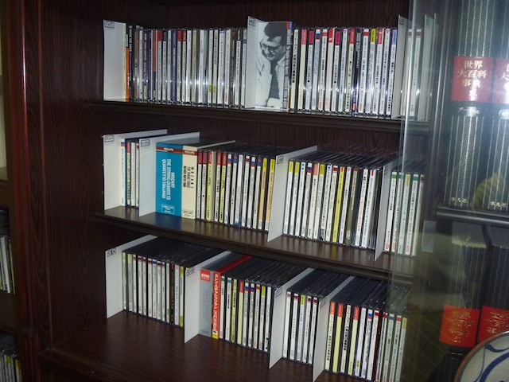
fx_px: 515
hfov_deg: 52.6
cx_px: 254
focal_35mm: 35
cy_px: 191
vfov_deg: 40.7
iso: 320
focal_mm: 6.3
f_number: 3.5
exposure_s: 1/30
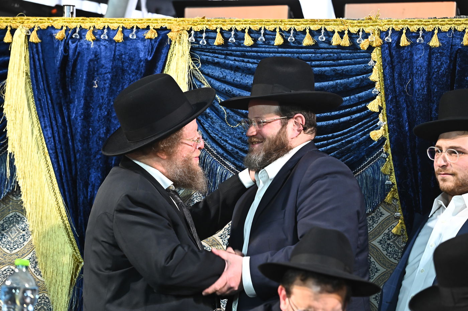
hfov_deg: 12.8
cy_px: 156
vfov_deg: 8.6
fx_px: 2078
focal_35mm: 160
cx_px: 234
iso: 3200
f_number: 5.6
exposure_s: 1/200
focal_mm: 160
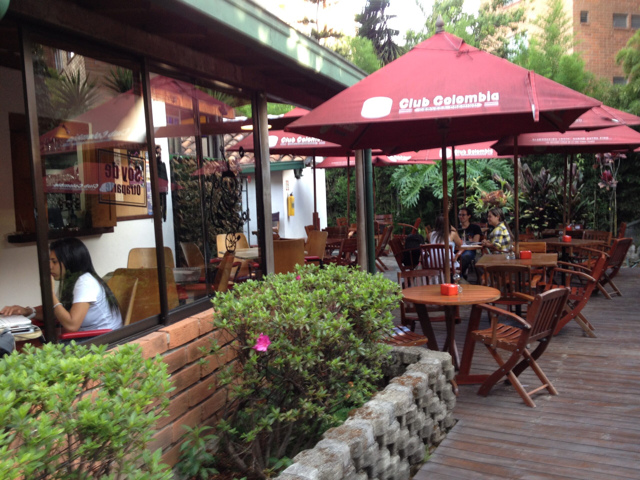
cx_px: 320
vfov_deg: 40.7
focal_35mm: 35
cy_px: 240
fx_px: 647
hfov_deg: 52.6
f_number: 2.4
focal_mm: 4.28
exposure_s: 1/20
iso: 50
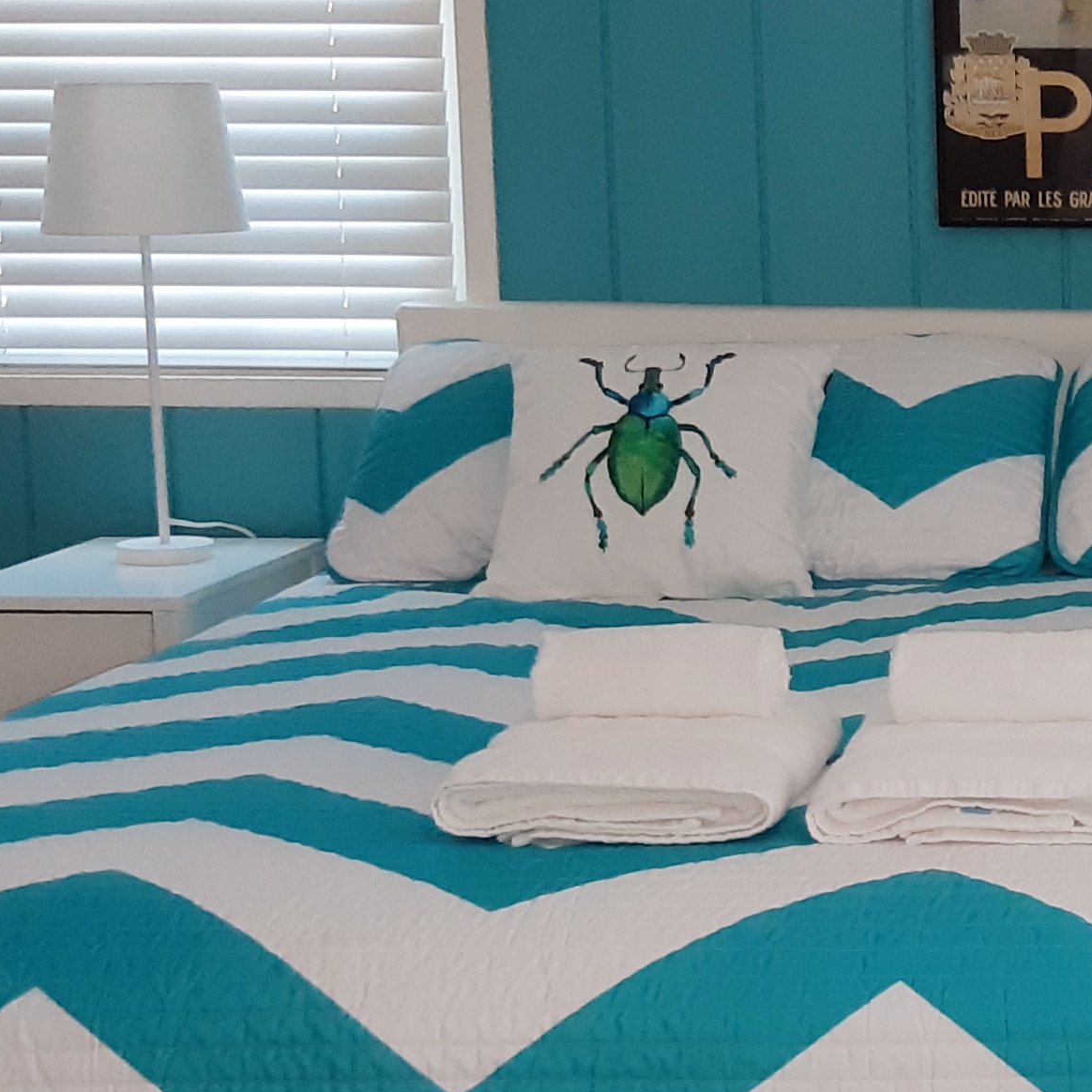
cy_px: 614
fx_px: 3248
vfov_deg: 19.1
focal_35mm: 91
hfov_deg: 17.9
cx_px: 1405
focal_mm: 3.93
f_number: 1.7
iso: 100
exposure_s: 1/33
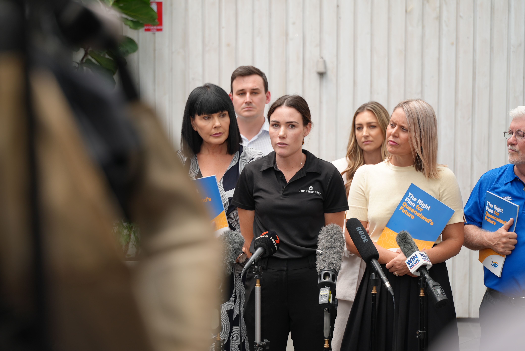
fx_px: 1182
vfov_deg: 16.9
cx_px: 262
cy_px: 176
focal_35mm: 81
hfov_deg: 25.0
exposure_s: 1/160
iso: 125
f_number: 4
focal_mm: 81
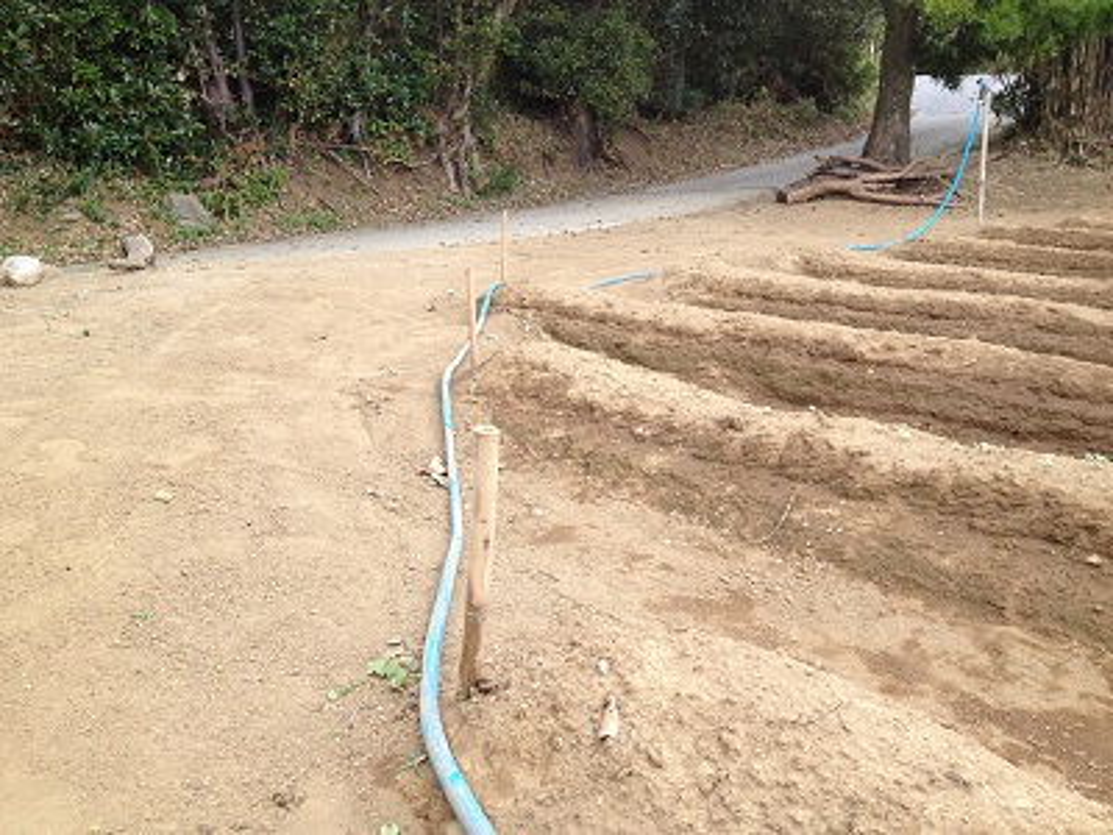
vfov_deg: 40.7
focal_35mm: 35
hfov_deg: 52.6
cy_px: 418
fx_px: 1125
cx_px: 556
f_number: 2.4
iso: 50
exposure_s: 1/315
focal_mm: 4.28
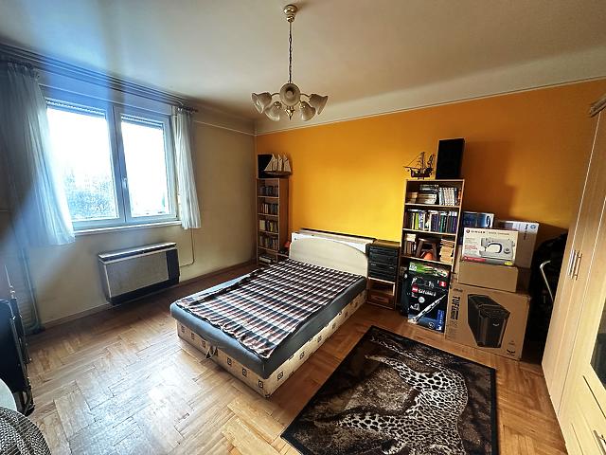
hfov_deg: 102.1
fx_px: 245
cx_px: 303
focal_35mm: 14
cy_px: 228
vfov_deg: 85.7
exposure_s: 1/76
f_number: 2.2
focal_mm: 2.22
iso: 320
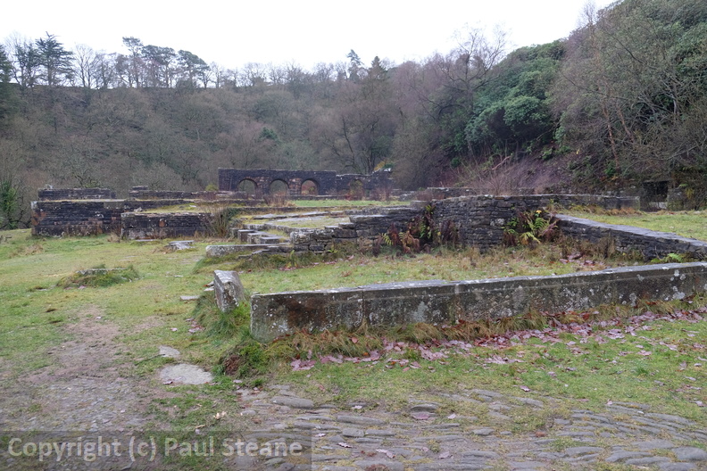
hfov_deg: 67.4
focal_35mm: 27
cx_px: 354
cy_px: 236
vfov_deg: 47.9
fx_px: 530
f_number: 2.8
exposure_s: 1/60
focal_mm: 18
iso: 640
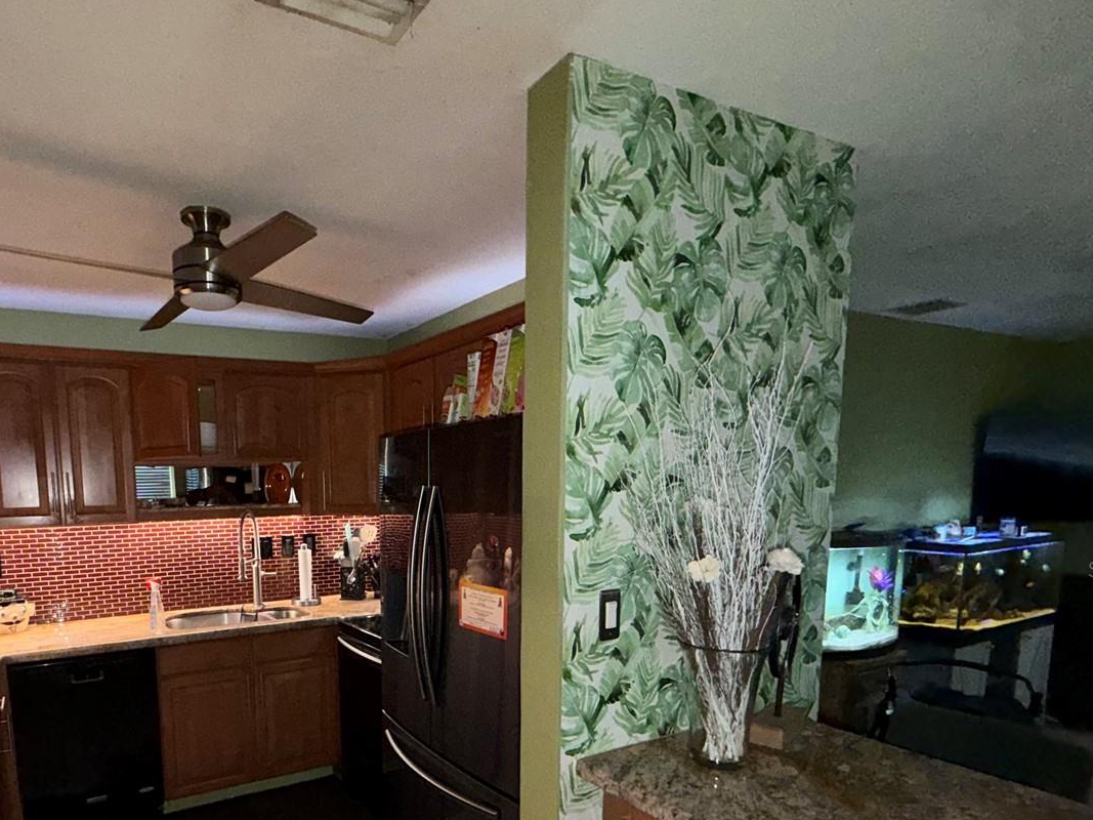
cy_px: 569
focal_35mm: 21
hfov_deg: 76.5
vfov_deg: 61.3
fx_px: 663
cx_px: 366
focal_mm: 2.22
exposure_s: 1/48
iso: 250
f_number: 2.2
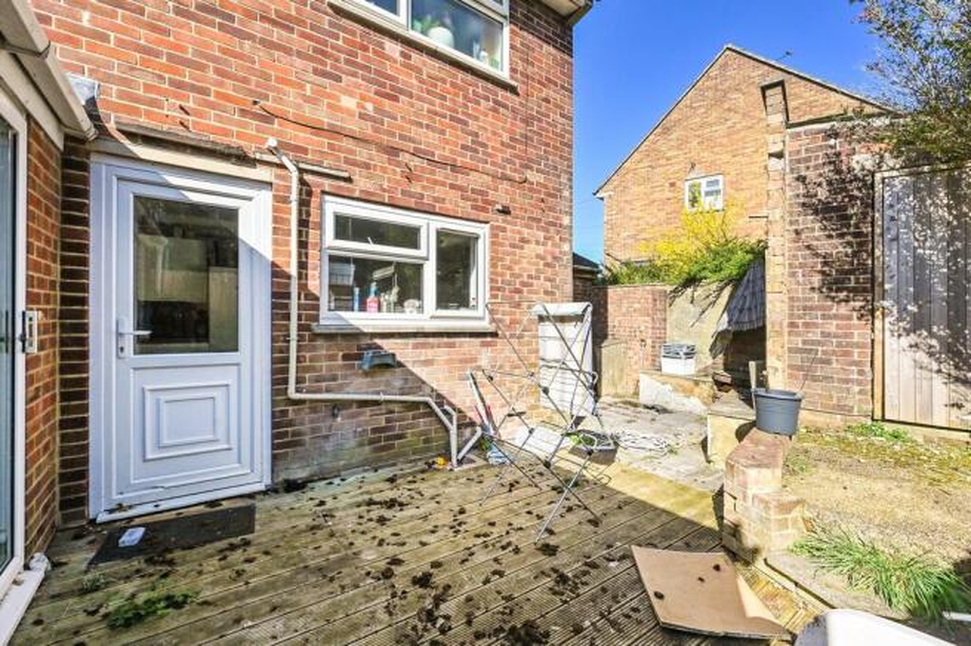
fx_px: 377
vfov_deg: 81.1
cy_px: 323
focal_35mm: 14
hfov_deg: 104.3
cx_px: 486
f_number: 9
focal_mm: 14
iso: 400
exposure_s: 1/1000
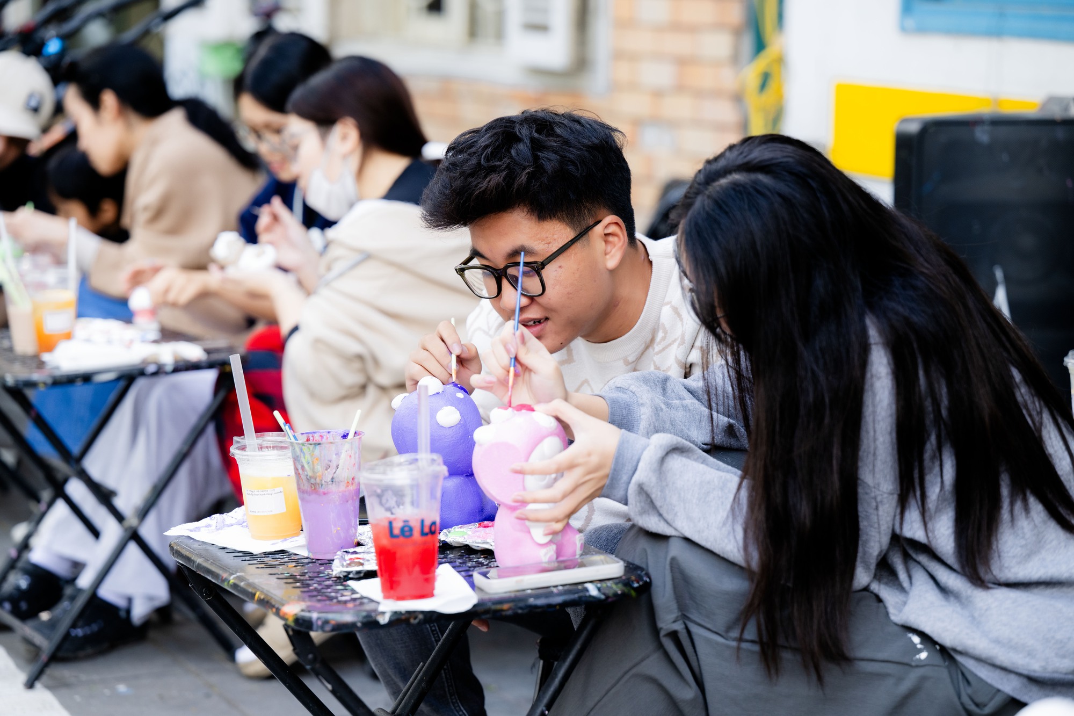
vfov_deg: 11.9
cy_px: 358
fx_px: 3430
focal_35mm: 115
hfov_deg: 17.8
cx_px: 537
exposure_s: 1/200
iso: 400
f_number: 3.5
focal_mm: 115
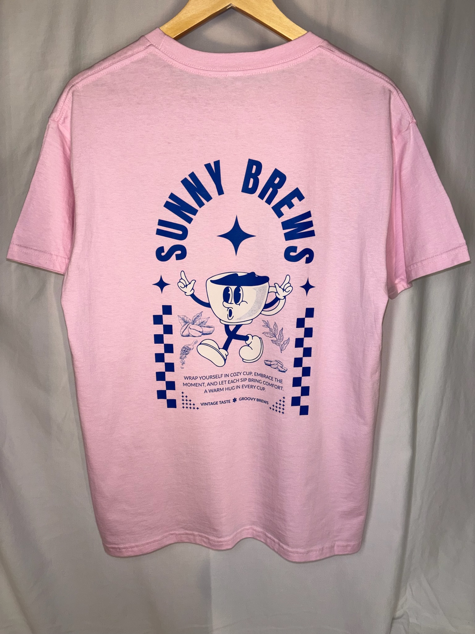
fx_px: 476
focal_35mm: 26
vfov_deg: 67.3
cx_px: 238
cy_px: 317
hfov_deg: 53.1
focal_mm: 5.96
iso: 64
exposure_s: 1/51
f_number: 1.6
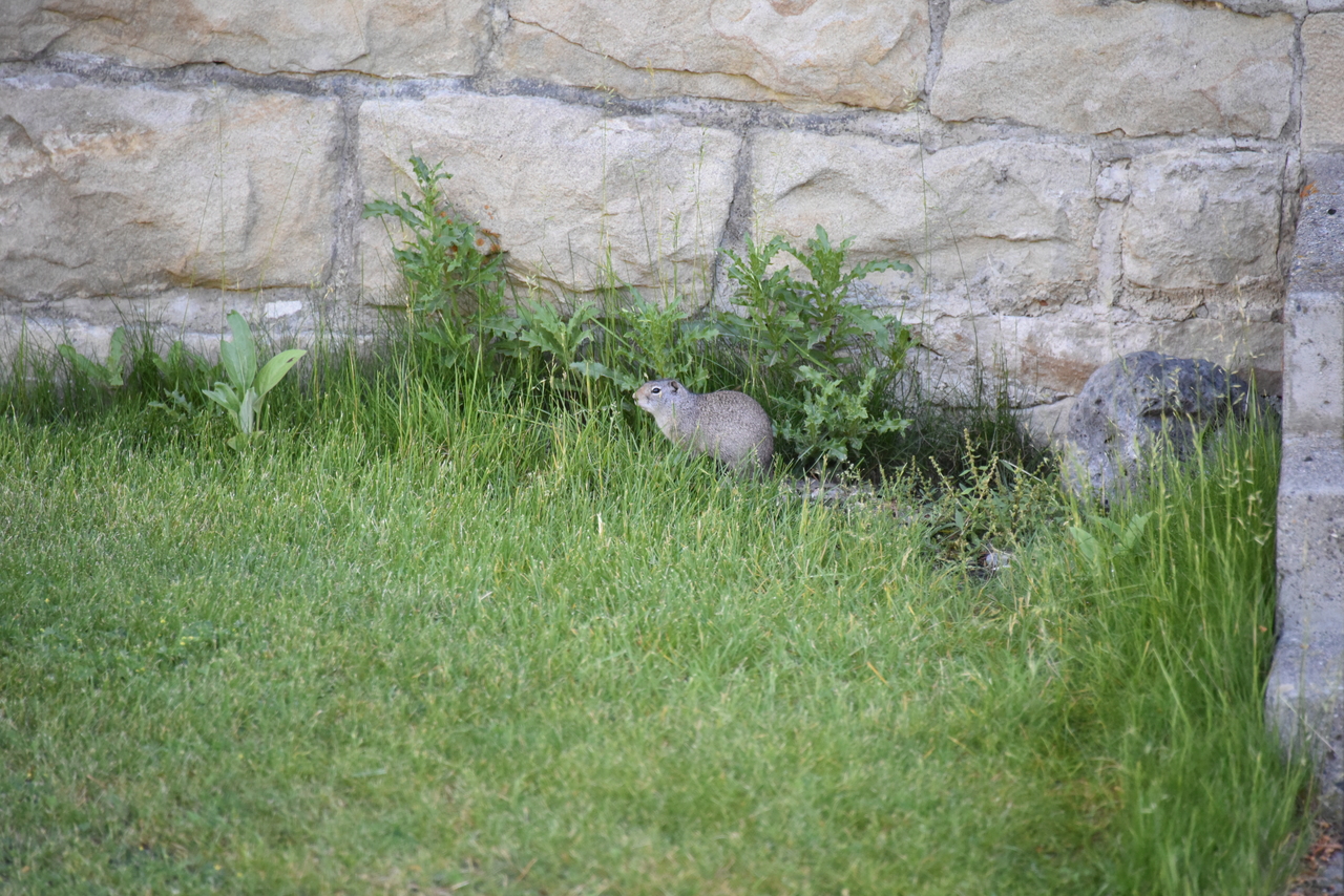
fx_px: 11202
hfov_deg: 6.9
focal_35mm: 300
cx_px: 672
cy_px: 448
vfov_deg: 4.6
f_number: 5.6
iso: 3200
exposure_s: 1/640
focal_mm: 300
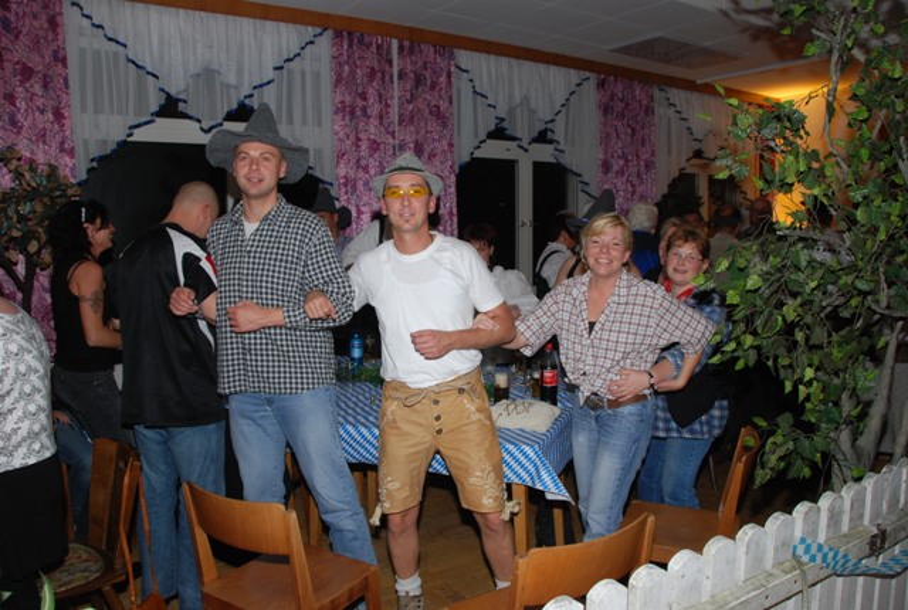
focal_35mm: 27
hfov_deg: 67.3
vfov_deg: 48.2
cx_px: 454
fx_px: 683
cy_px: 305
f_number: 5.6
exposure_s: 1/60
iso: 400
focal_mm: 18
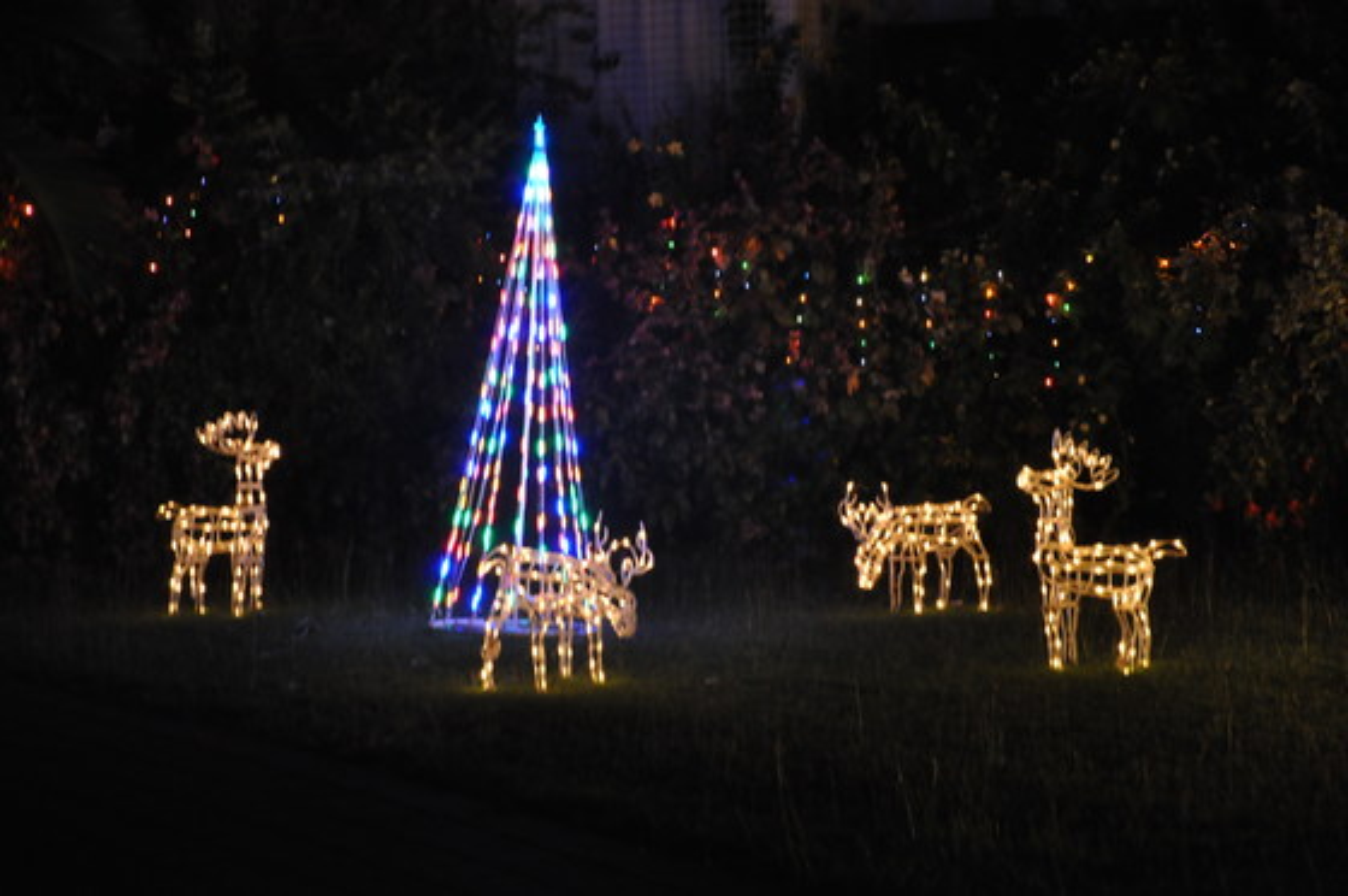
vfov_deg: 14.0
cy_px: 448
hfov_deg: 20.9
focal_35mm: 98
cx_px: 674
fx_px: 3647
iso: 1600
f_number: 5.3
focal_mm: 65
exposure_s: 1/3
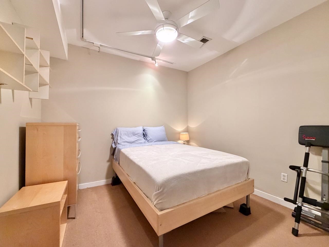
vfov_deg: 85.7
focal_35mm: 14
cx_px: 164
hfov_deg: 102.1
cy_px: 124
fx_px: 133
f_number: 2.2
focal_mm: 2.22
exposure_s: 1/60
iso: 400
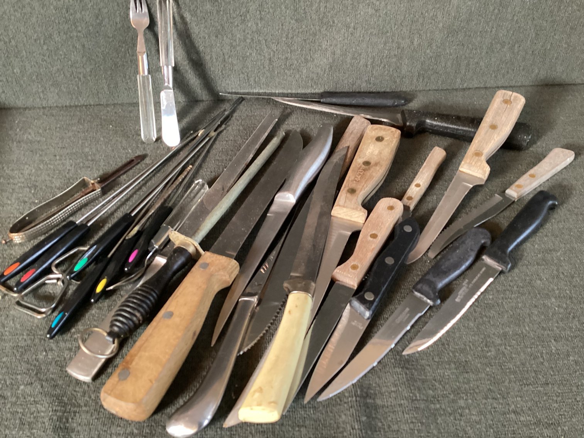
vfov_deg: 45.4
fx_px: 523
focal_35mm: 31
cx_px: 292
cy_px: 219
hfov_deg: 58.3
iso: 400
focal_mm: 3.3
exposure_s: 1/33
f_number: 2.4
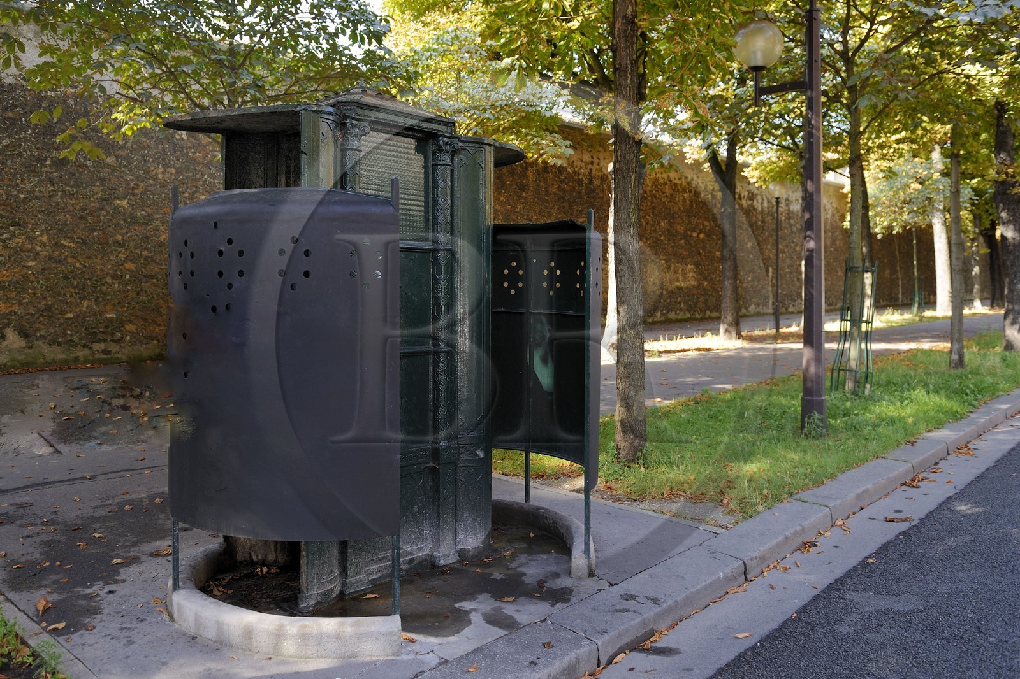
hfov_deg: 69.4
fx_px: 736
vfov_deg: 49.5
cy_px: 340
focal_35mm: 26
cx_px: 510
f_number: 3.2
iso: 200
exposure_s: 1/160
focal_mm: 26
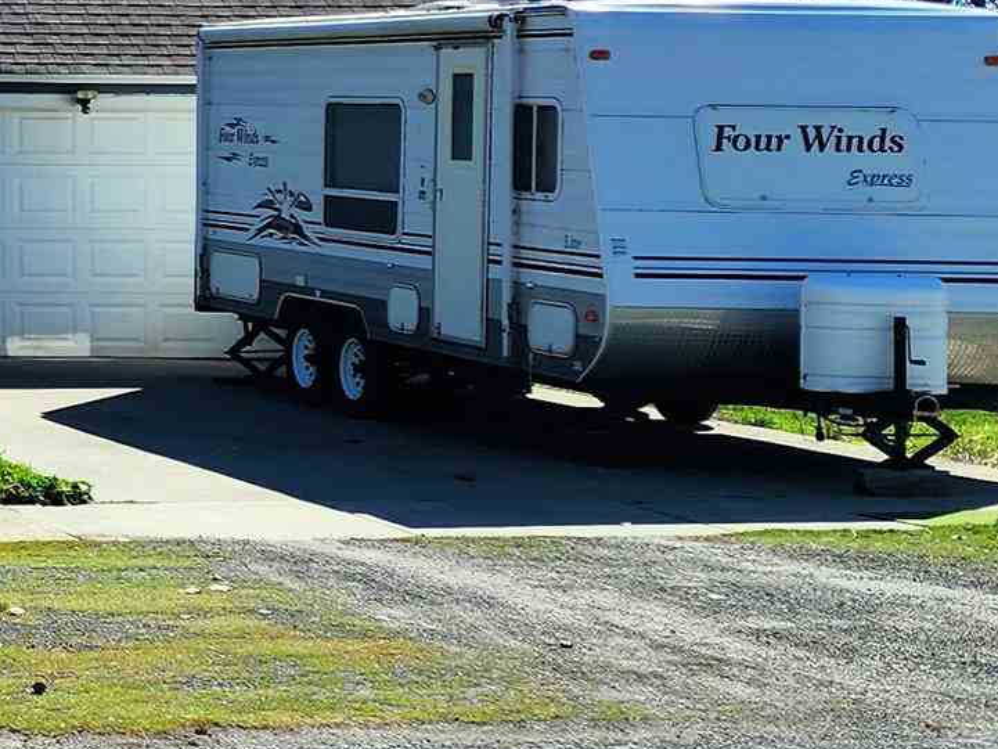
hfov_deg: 16.8
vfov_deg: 15.0
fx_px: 2826
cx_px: -765
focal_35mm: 98
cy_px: 101
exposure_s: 1/1167
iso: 12
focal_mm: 6.4
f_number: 1.8
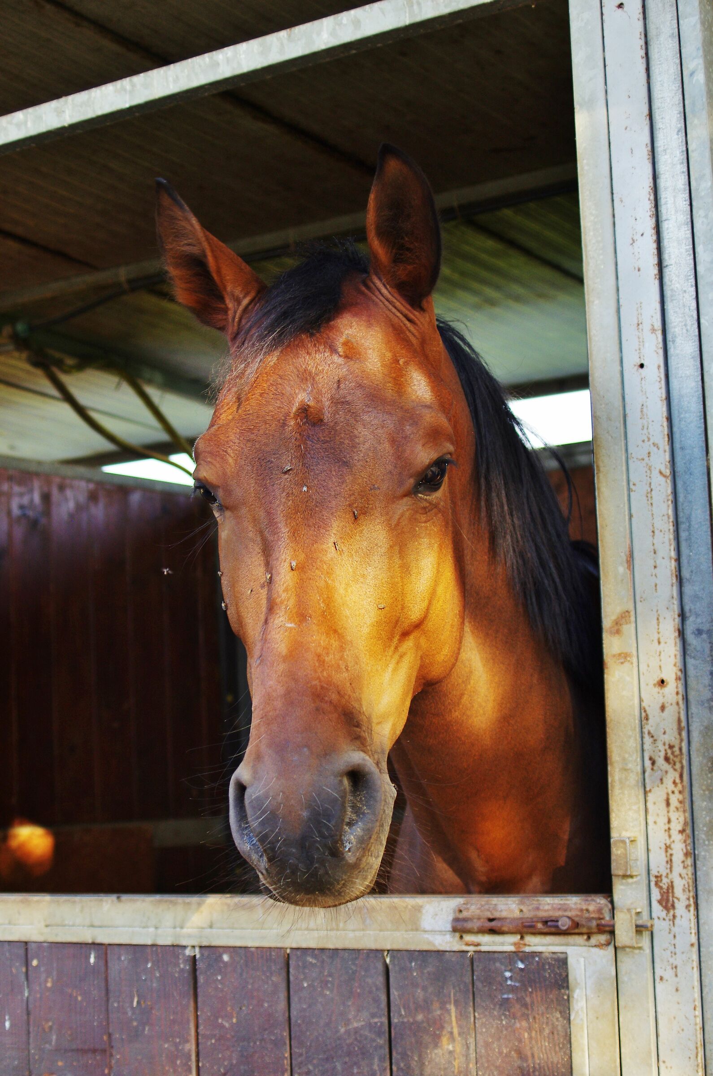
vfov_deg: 30.1
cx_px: 356
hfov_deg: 20.2
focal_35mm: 67
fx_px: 1999
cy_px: 538
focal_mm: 45
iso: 200
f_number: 5
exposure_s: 1/125
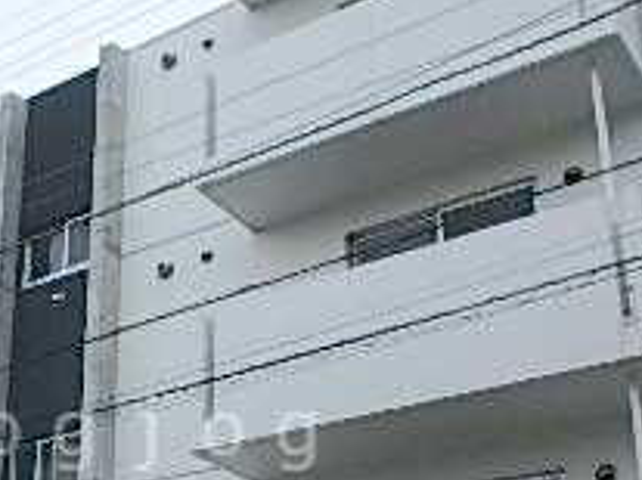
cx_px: 121
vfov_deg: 22.0
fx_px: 1205
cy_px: 434
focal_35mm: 65
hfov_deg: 29.1
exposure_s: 1/800
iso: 125
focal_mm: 3.7
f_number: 3.5
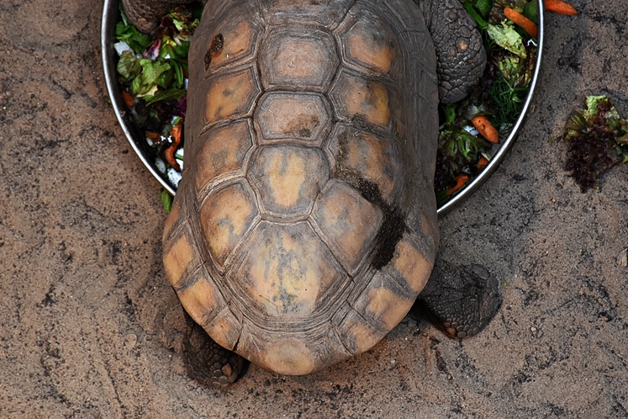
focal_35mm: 288
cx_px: 329
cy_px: 157
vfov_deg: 4.8
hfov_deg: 7.2
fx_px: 5024
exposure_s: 1/160
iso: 800
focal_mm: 140
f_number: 5.6
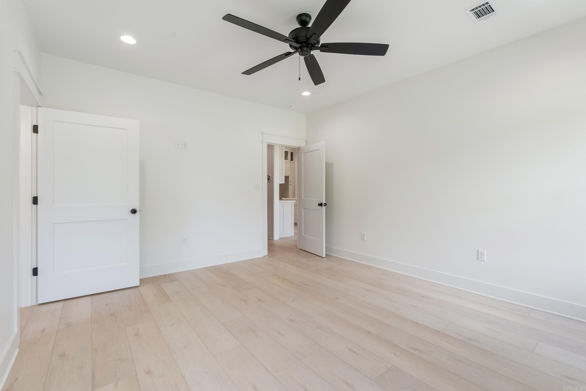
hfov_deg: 96.7
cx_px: 293
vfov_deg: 73.8
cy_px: 196
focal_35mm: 16
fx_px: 261
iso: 250
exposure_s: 1/25
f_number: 9
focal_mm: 16
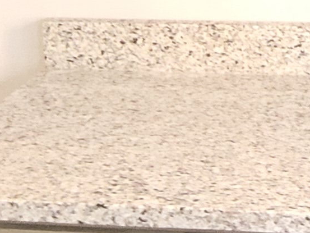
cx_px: 276
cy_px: -83
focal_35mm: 94
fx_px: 842
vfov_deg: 14.9
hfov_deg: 20.5
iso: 1250
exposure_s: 1/24
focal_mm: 1.74
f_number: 2.2
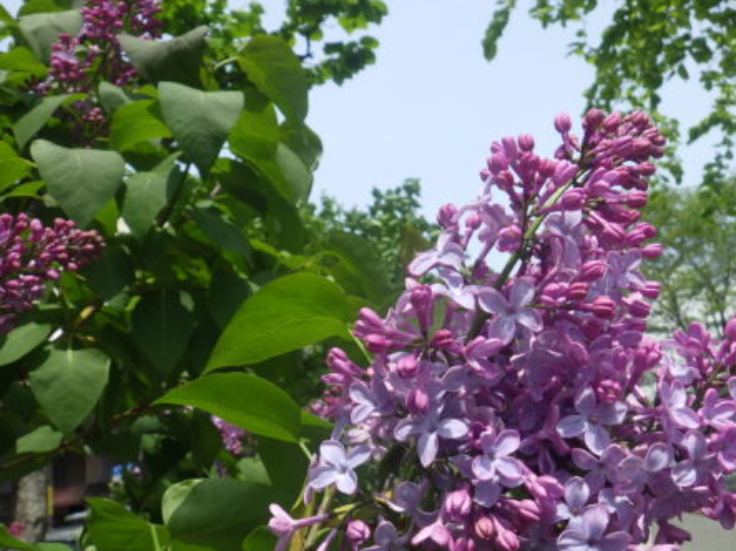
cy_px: 324
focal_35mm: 36
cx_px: 433
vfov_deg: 39.5
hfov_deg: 51.1
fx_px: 765
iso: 125
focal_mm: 5
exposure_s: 1/800
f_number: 4.2
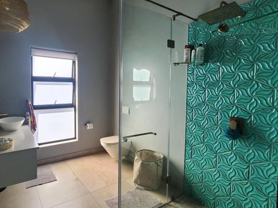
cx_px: 108
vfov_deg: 71.4
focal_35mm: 18
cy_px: 96
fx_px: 144
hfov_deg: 86.4
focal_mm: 2.2
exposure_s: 1/120
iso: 64
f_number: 2.2
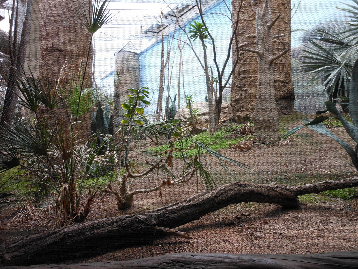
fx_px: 290
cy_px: 134
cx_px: 179
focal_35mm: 28
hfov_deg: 63.4
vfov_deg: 49.7
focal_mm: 5
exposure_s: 1/30
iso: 125
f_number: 3.7
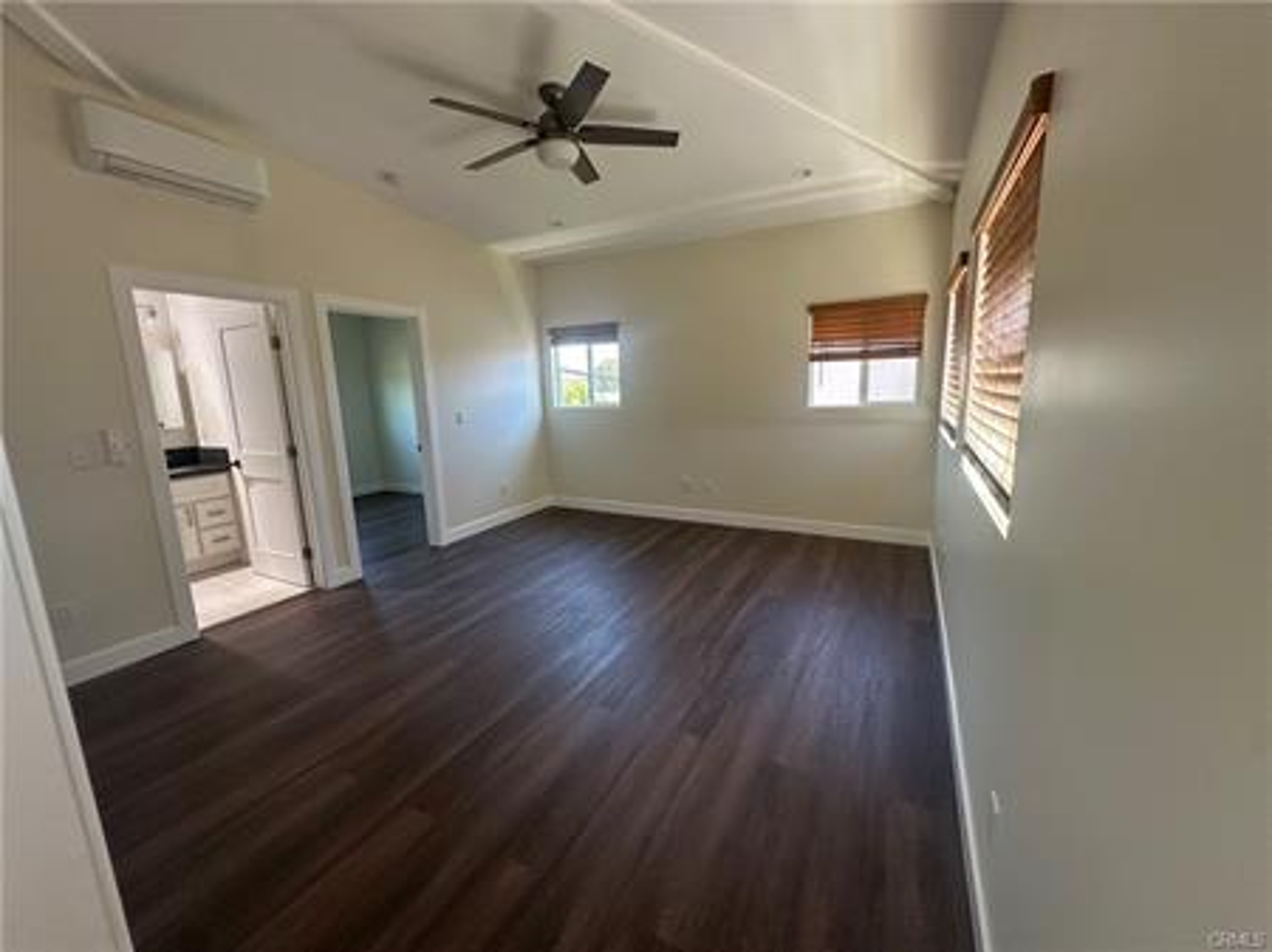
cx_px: 636
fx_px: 514
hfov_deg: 102.1
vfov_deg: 85.6
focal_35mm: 14
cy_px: 476
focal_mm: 2.22
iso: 160
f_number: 2.2
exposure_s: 1/99
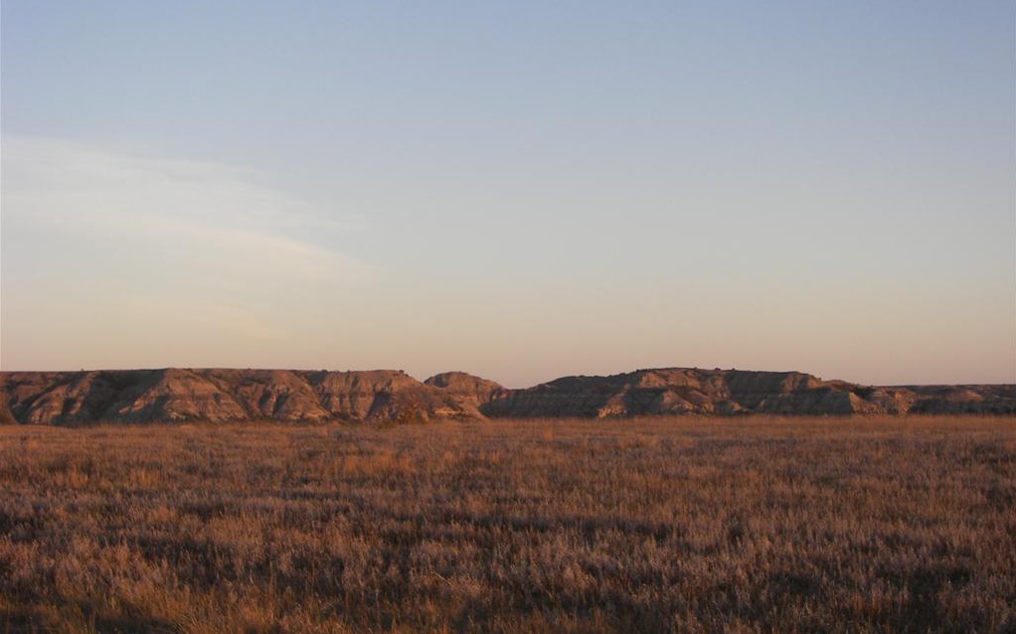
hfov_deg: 30.2
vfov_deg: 19.1
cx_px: 508
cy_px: 291
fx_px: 1882
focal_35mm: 68
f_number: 2.8
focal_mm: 10.6
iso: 64
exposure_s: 1/250
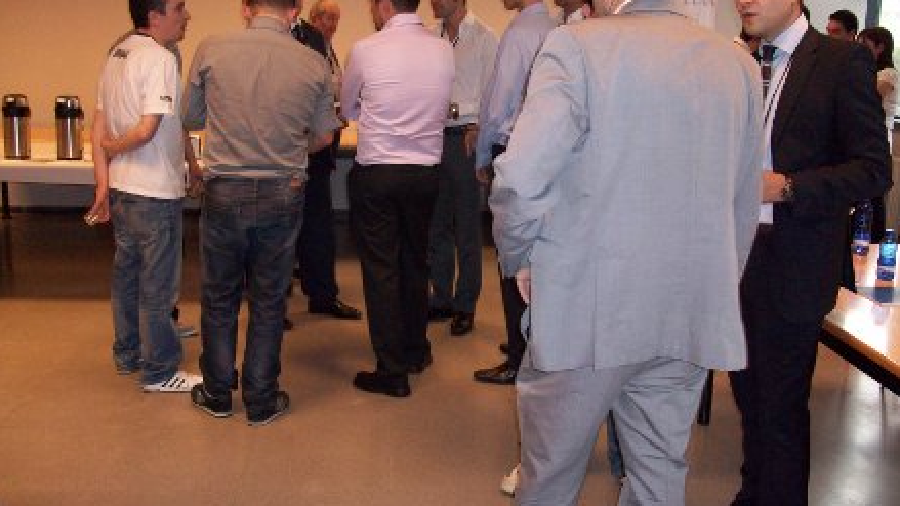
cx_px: 457
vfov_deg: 31.1
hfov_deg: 52.8
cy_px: 199
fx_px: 907
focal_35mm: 38
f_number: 2.8
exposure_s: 1/60
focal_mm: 5.7
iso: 160
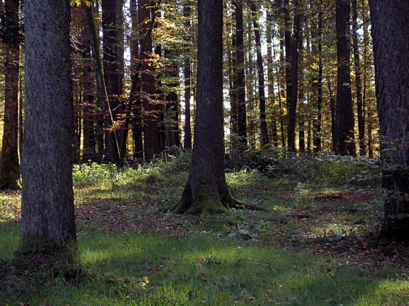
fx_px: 1205
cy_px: 153
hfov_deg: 19.3
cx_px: 204
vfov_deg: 14.5
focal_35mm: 102
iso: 200
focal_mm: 16.8
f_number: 4.9
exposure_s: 1/100
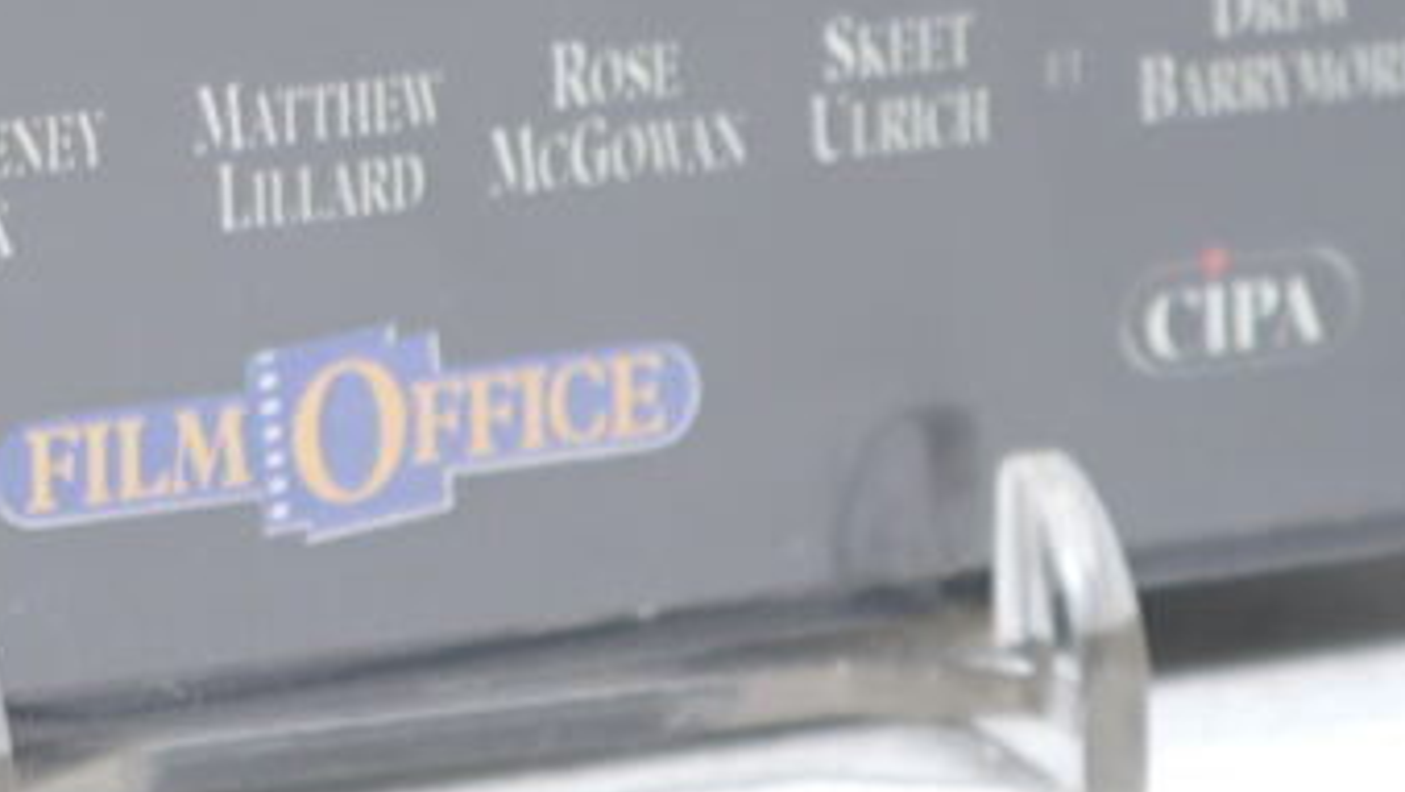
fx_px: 9727
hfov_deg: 8.2
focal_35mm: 261
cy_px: -1851
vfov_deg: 4.4
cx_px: 174
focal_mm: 33
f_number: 4.5
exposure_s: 1/5
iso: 64
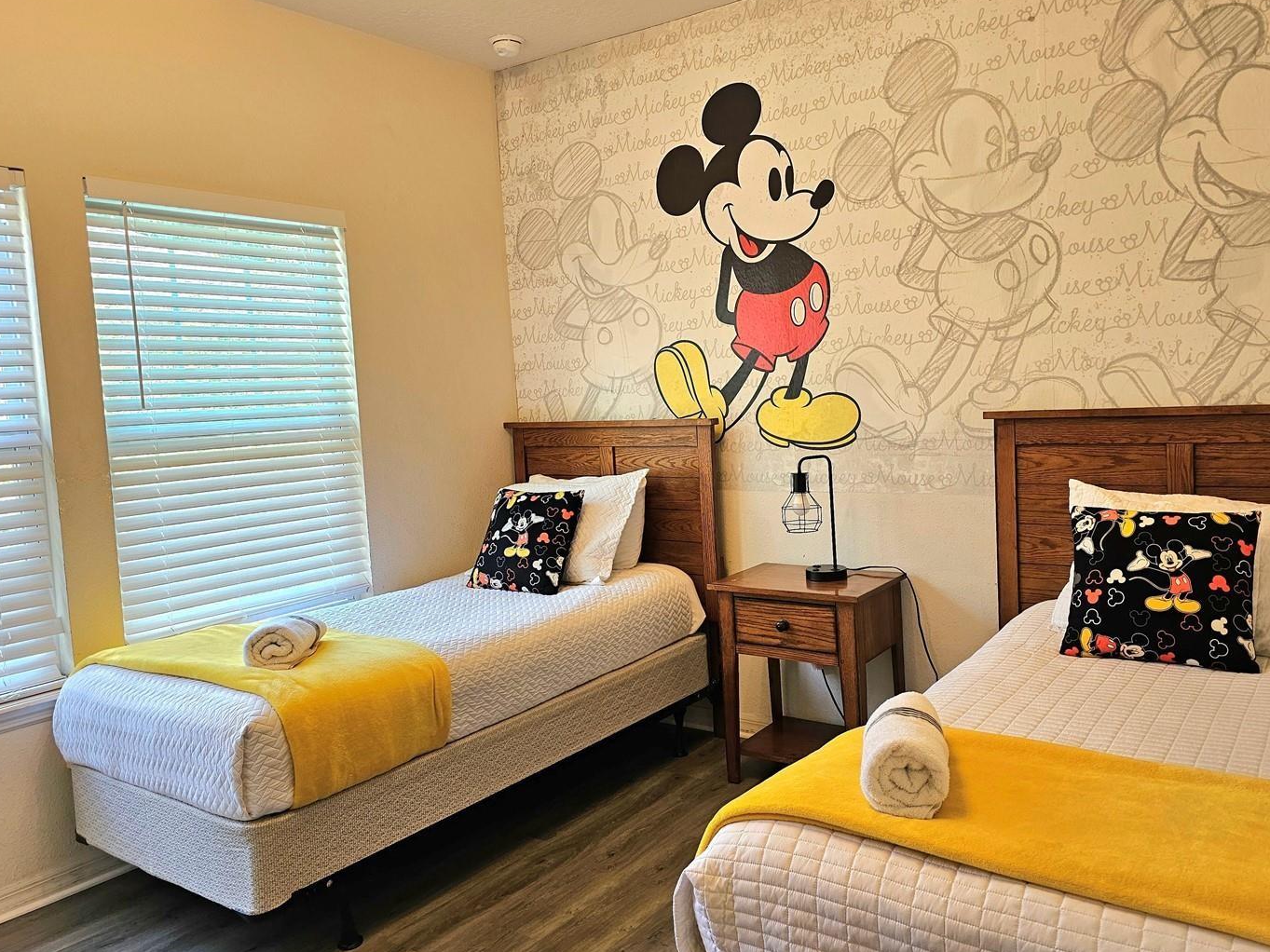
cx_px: 704
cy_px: 456
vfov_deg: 51.3
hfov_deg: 65.1
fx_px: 990
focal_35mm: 27
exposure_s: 1/120
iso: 100
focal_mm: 6.3
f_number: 1.7
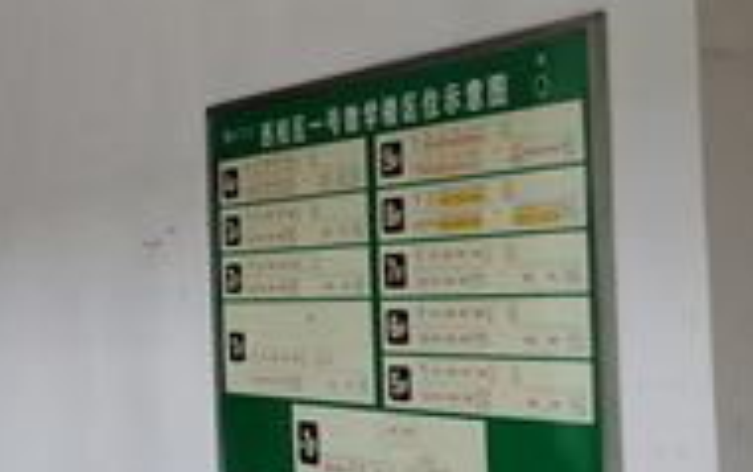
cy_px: 286
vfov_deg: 11.3
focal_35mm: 116
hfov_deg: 14.8
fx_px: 2382
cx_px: -745
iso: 50
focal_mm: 3.64
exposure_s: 1/113
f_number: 1.8
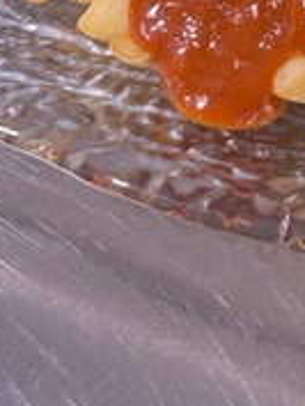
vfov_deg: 18.8
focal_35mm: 94
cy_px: -170
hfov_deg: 14.2
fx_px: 1103
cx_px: 516
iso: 100
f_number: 1.5
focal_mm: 5.7
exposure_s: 1/50
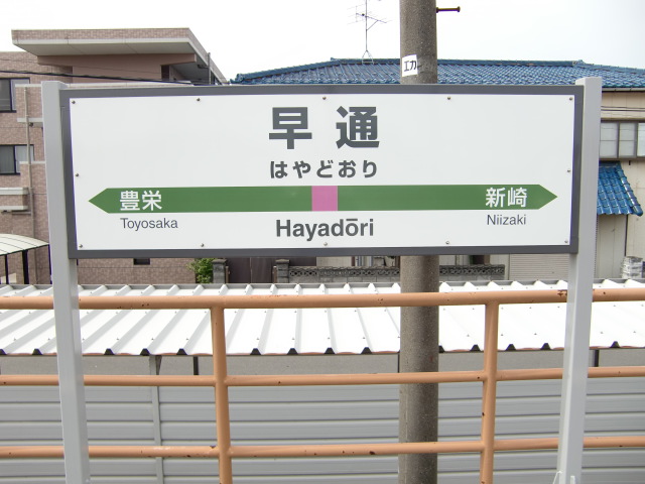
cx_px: 322
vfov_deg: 49.7
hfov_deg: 63.4
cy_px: 242
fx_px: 522
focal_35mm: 28
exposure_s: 1/800
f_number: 2.6
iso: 64
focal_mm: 4.9
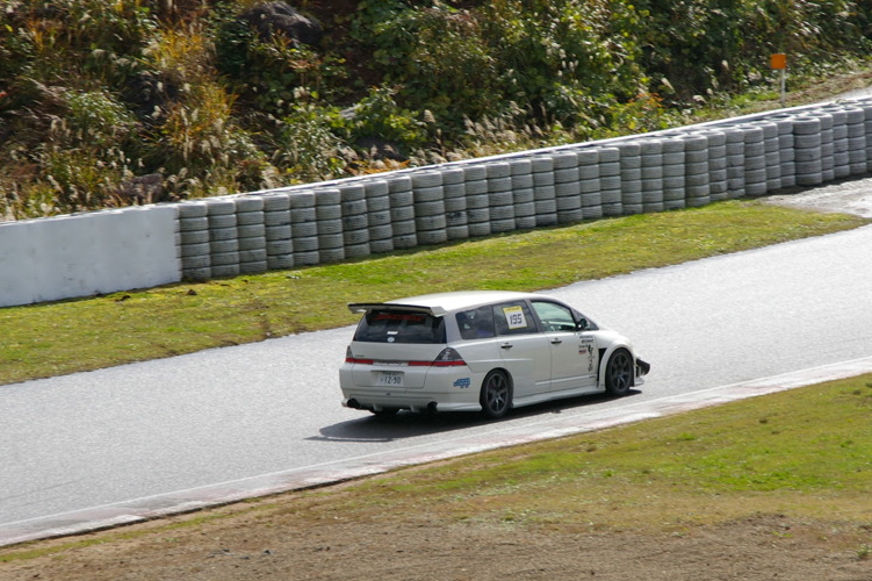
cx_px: 504
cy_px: 349
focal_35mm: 266
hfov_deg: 7.7
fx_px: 6440
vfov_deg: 5.2
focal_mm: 130
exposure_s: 1/350
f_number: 9.5
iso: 200
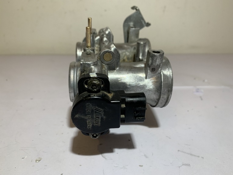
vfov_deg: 53.1
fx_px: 175
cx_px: 116
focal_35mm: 26
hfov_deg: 67.3
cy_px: 88
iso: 50
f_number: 1.8
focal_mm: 4.25
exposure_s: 1/121
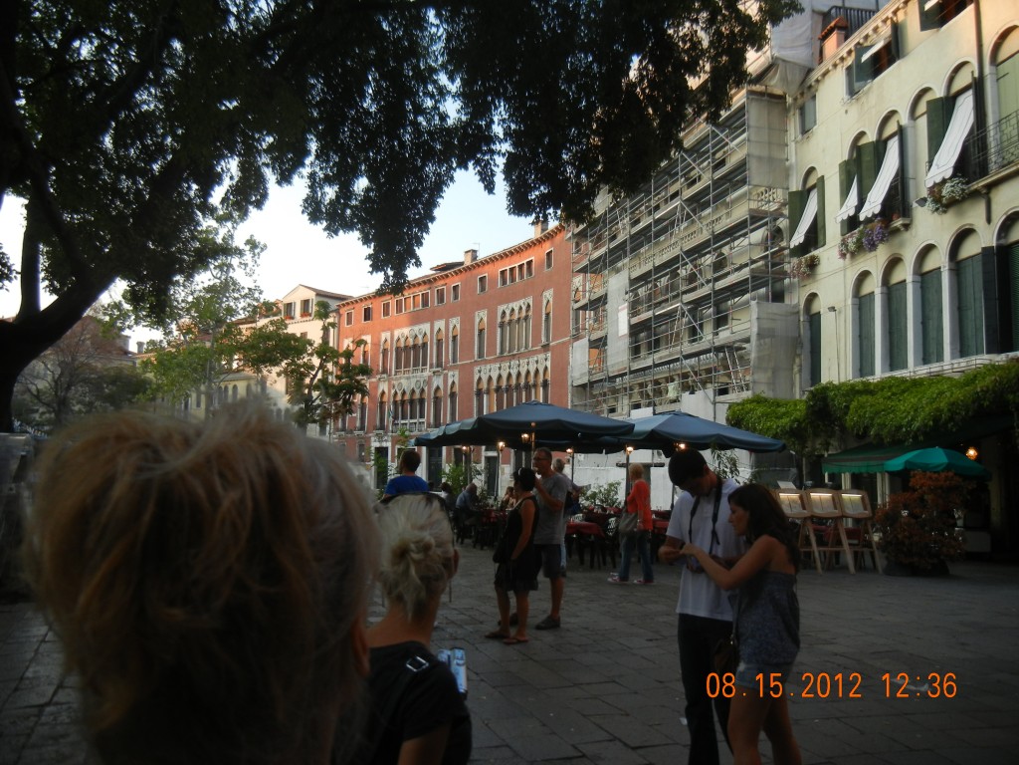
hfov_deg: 60.0
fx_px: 883
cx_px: 510
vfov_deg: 46.8
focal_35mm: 30
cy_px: 382
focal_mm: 5.4
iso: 160
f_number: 3.5
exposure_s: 1/220
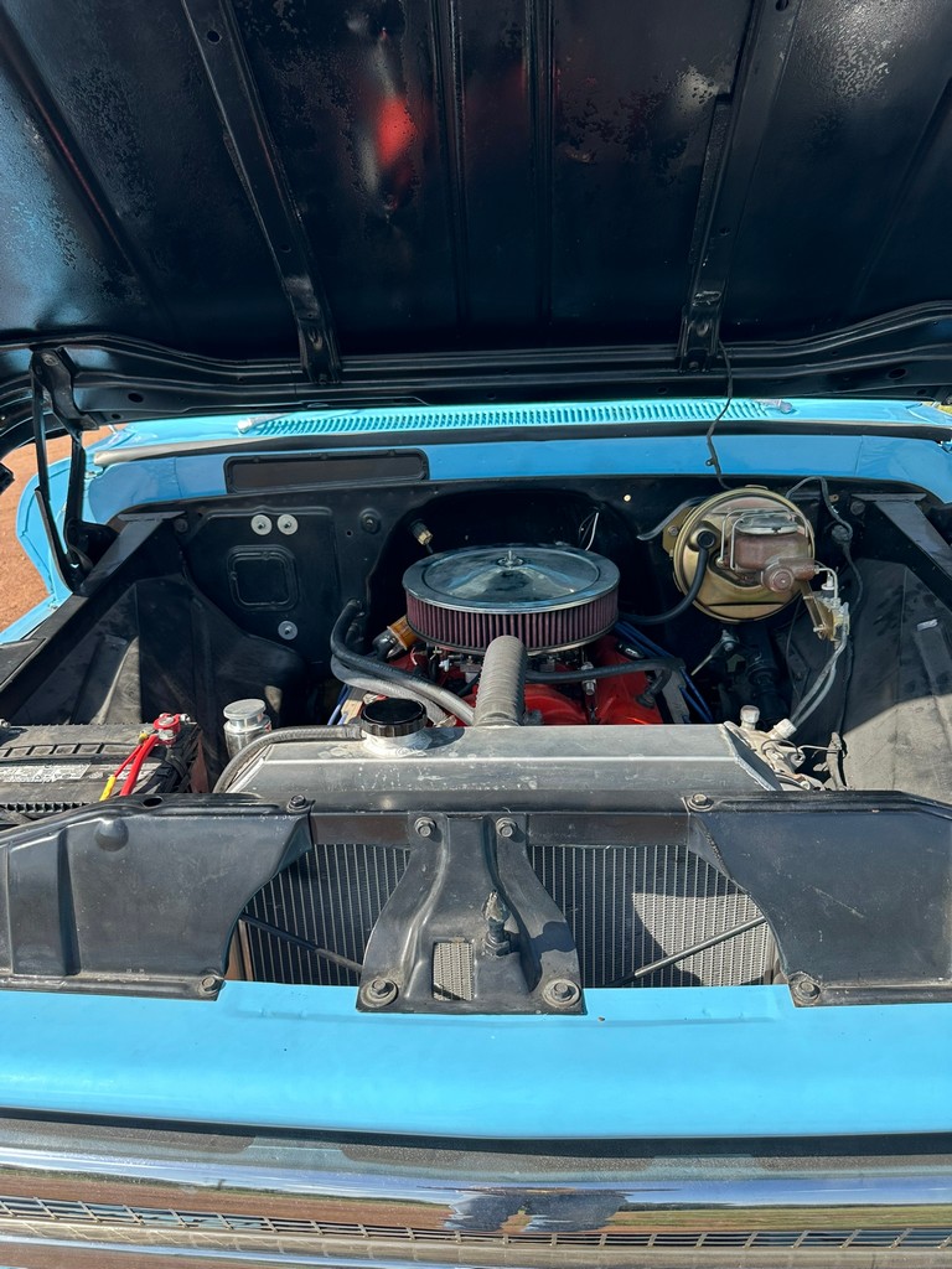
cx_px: 476
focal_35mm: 24
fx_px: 880
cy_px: 634
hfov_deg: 56.8
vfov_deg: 71.6
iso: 80
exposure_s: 1/1357
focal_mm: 6.86
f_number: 1.78
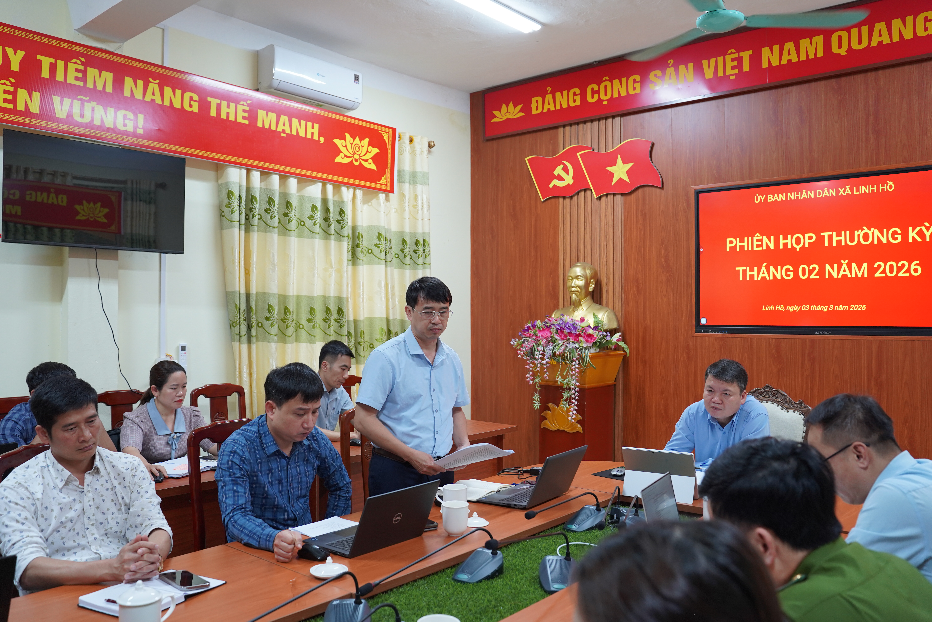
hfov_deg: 65.5
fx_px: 725
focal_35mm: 28
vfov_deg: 46.4
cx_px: 466
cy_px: 311
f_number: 4
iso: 1250
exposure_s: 1/160
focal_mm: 28
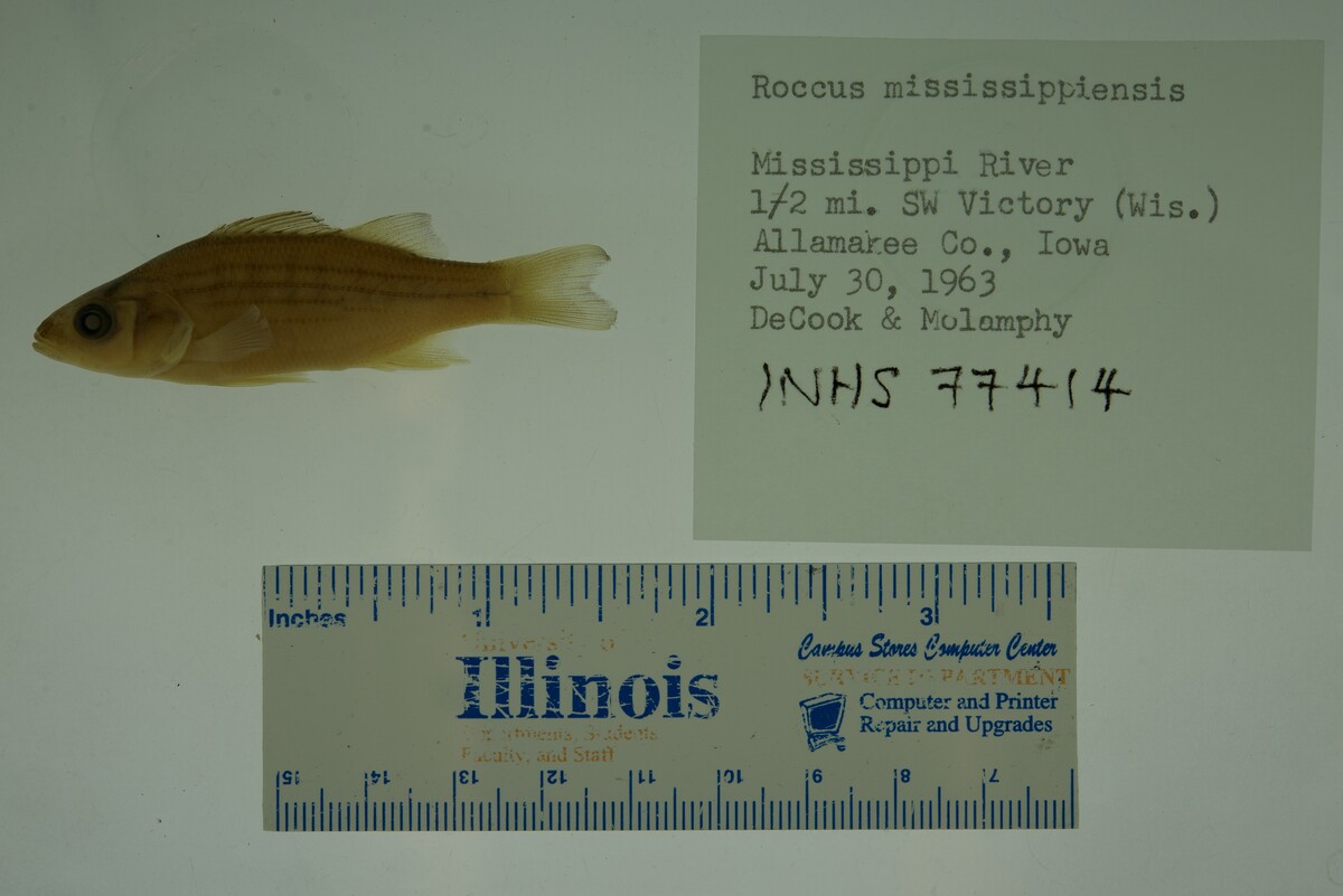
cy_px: 448
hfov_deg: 33.4
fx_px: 2239
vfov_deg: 22.6
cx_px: 672
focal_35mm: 60
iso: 100
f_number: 10
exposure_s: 1/200
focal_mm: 60
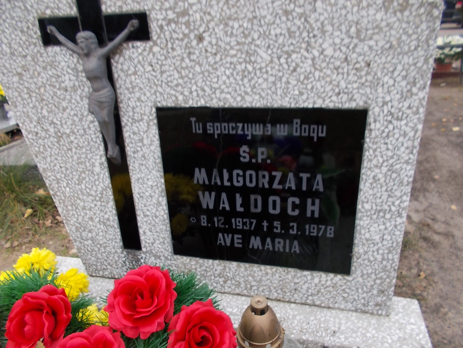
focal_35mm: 26
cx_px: 232
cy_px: 174
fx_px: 348
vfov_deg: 53.1
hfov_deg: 67.3
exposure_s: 1/25
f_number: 3.2
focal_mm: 4.6
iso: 100
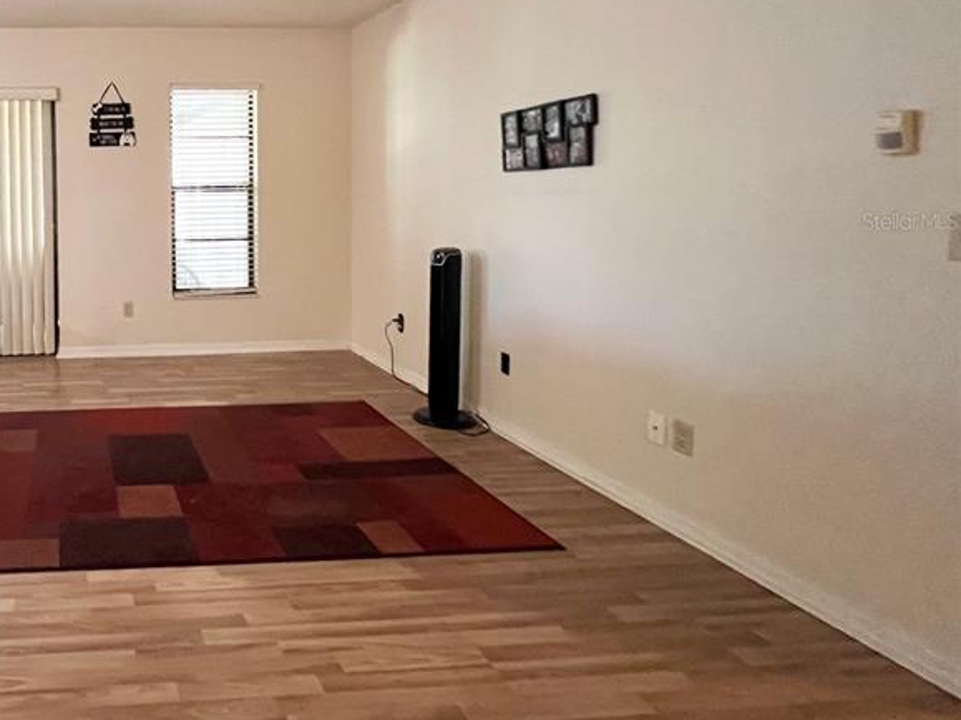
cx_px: 113
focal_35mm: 23
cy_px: 221
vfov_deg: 57.1
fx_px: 638
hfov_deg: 63.1
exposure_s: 1/60
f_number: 1.8
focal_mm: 1.57
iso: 640
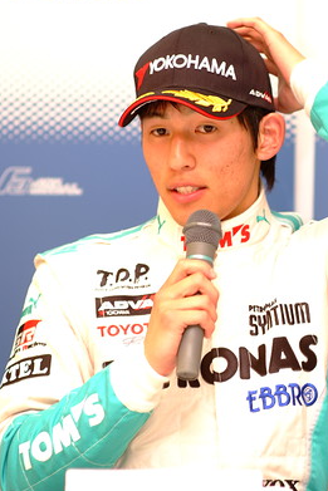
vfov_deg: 10.6
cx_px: 191
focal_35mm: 194
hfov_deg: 7.1
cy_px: 265
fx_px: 2649
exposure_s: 1/114
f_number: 2.8
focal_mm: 105
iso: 400
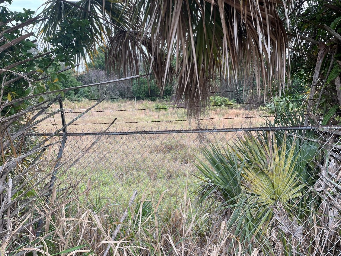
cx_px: 170
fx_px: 256
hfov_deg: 67.3
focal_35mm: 26
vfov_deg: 53.1
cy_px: 128
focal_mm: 4.2
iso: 32
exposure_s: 1/251
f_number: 1.6
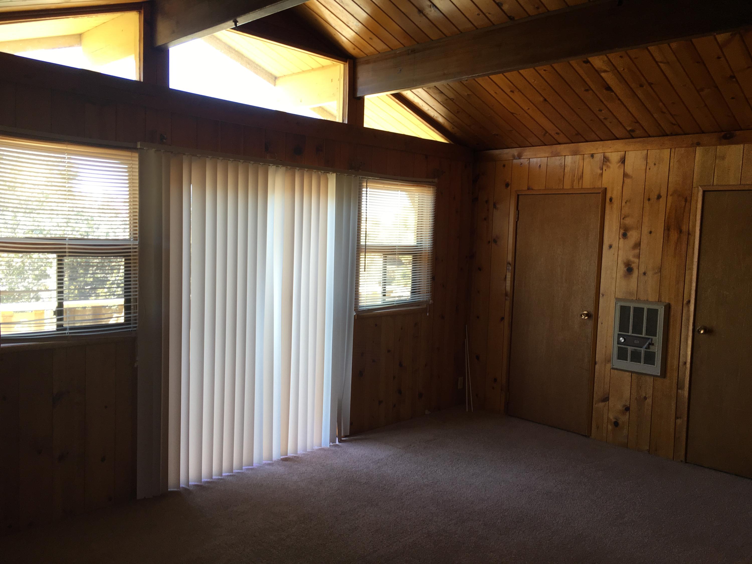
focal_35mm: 29
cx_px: 376
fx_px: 630
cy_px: 282
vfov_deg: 48.2
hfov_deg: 61.7
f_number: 2.2
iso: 32
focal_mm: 4.15
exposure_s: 1/60
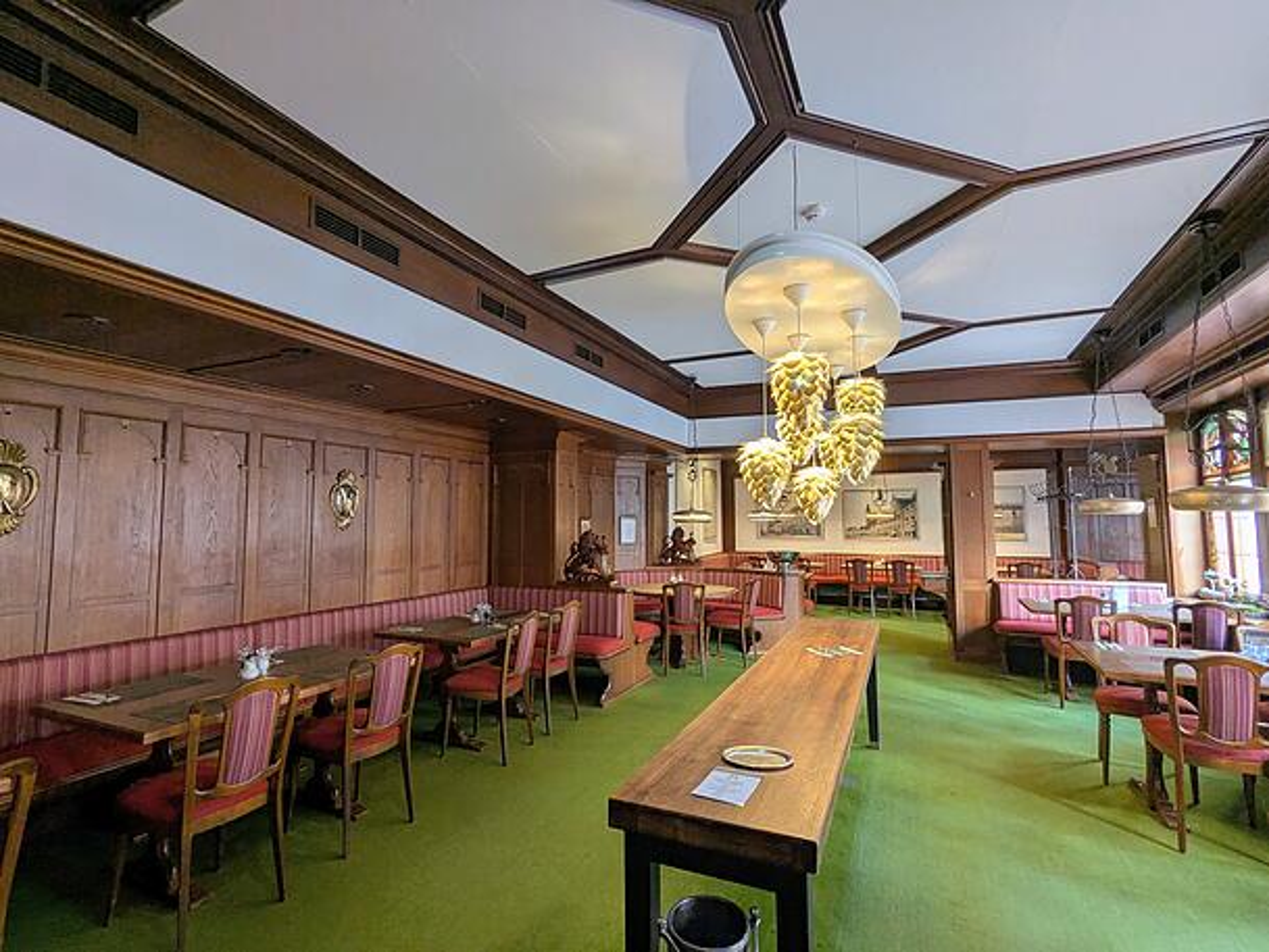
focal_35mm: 16
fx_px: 587
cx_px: 634
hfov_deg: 94.5
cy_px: 476
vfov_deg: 78.1
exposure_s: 1/25
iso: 95
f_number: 2.2
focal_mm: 2.35
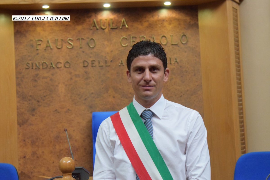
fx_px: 585
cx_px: 135
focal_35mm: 78
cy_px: 90
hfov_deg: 26.0
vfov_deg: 17.5
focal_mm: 52
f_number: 4
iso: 2500
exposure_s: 1/60
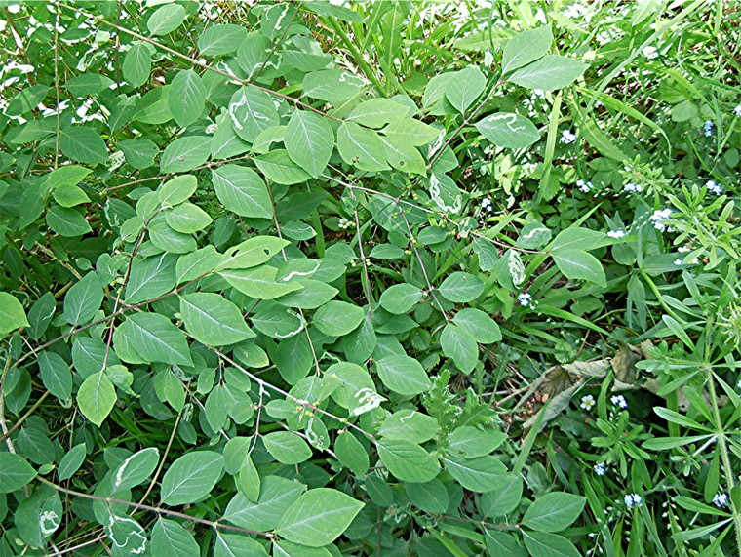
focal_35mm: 30
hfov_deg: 59.9
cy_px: 278
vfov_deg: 46.8
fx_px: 643
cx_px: 370
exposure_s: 1/60
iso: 100
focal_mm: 5.4
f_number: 3.5
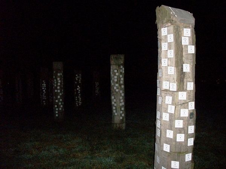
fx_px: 209
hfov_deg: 56.8
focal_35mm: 32
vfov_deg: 44.2
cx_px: 113
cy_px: 84
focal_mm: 5.7
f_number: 2.9
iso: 320
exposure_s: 1/60
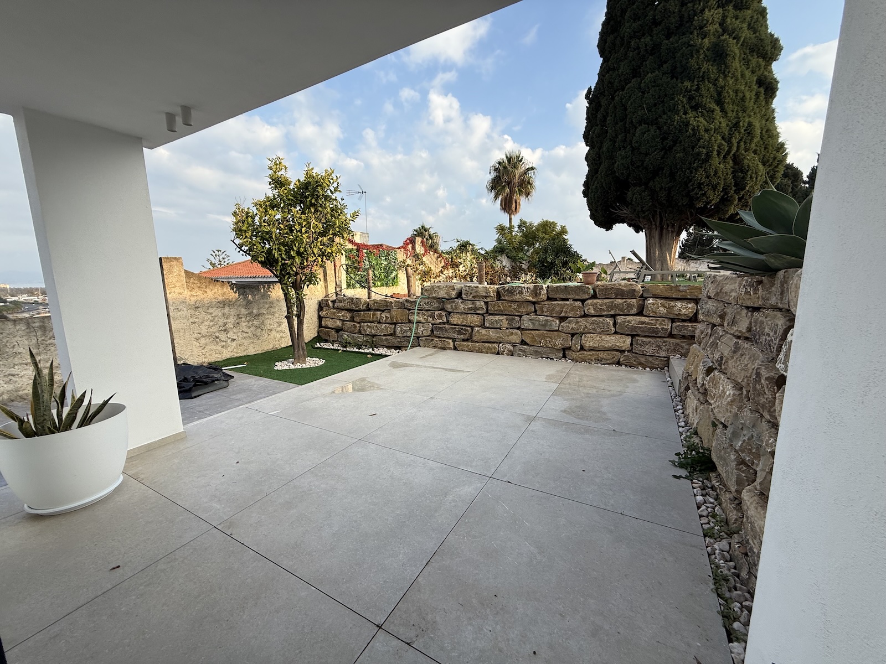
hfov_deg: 102.1
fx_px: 358
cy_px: 332
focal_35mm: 14
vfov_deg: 85.7
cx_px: 443
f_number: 2.2
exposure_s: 1/540
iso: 50
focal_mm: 2.22
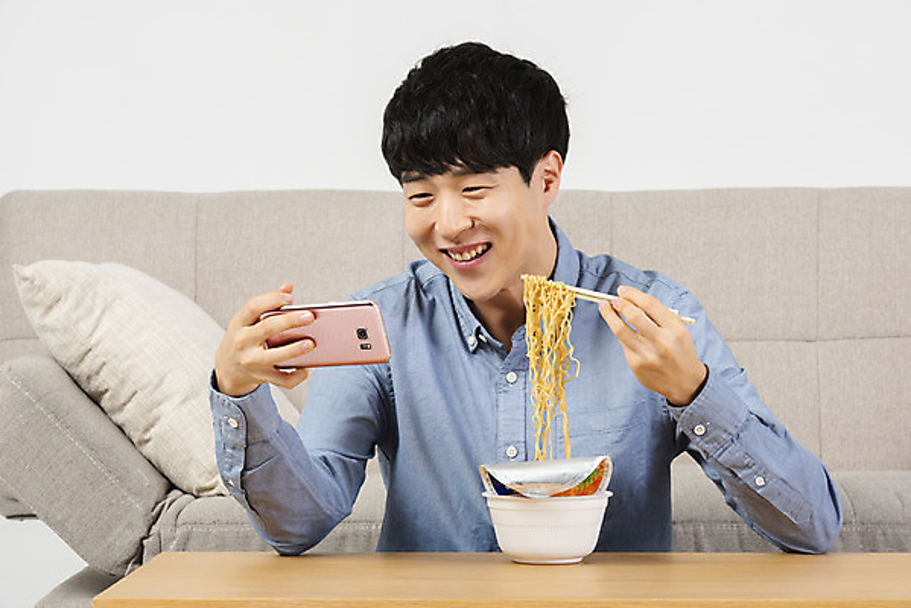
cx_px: 456
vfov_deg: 10.2
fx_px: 3418
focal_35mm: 135
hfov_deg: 15.2
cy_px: 304
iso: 100
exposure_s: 1/125
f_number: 11
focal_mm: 135
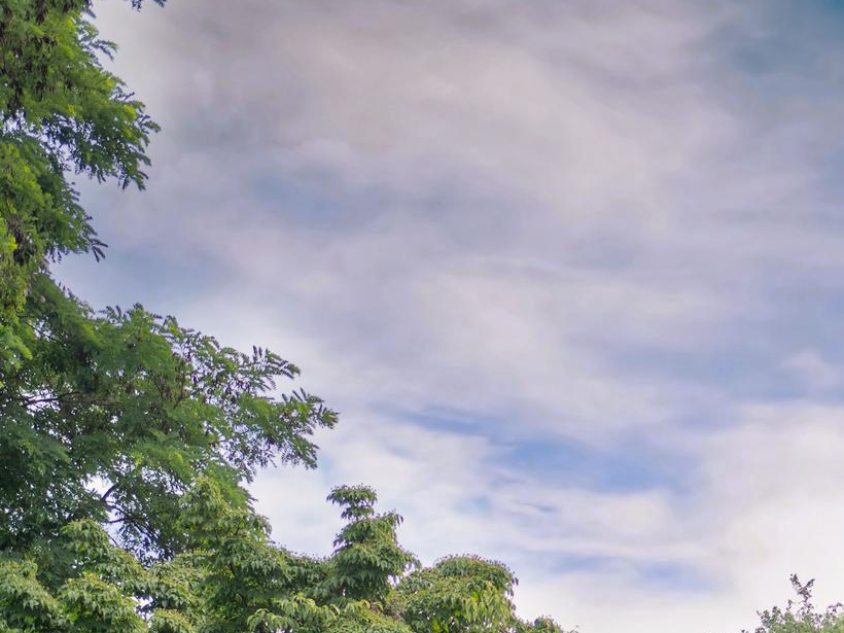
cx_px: 824
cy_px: 665
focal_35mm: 144
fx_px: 3511
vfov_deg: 10.2
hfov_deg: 13.5
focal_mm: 40
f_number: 2.8
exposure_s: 1/400
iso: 100
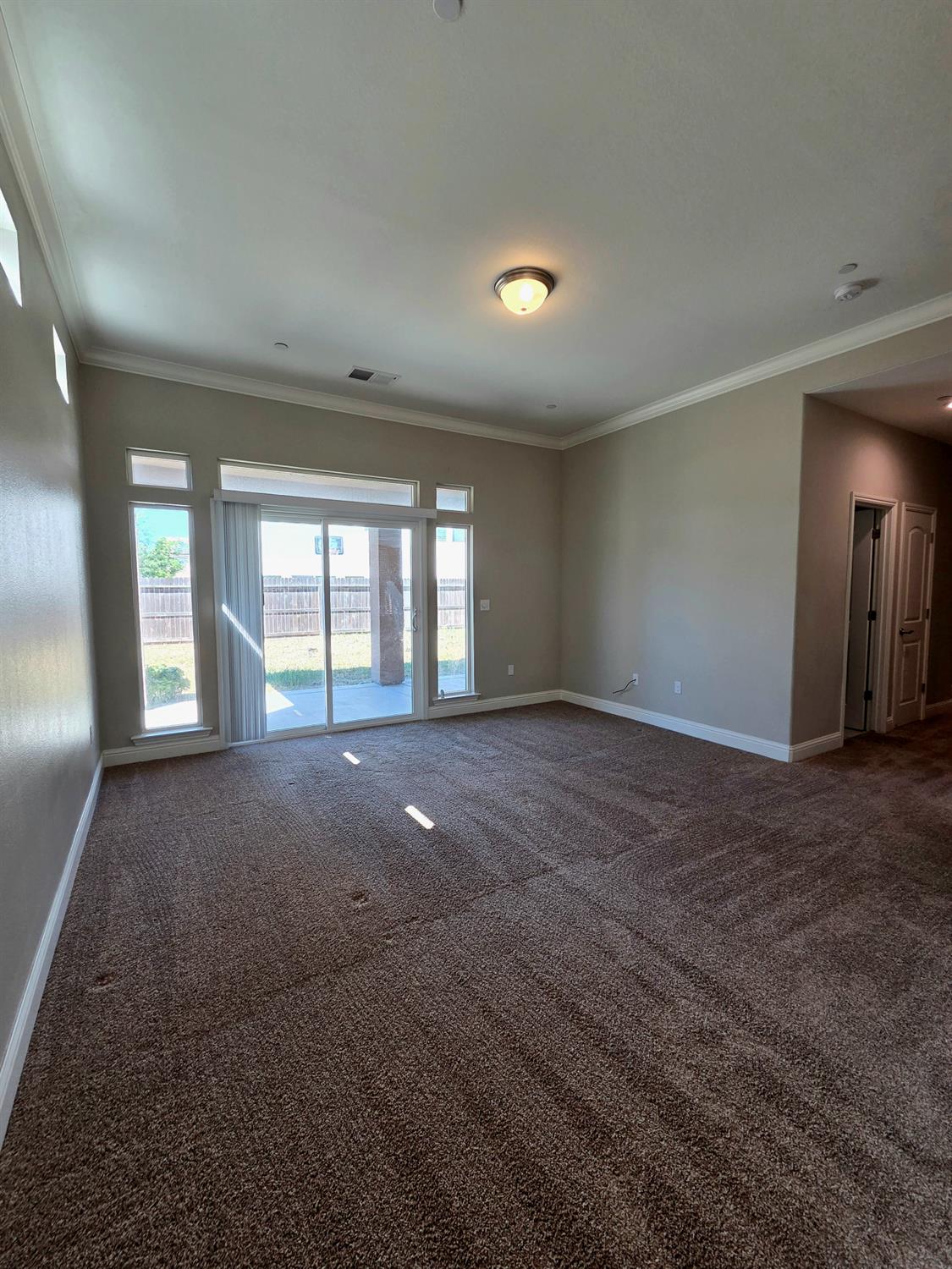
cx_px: 476
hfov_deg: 89.9
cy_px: 634
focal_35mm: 13
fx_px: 477
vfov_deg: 106.2
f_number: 2.2
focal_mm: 2.2
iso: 80
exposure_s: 1/120
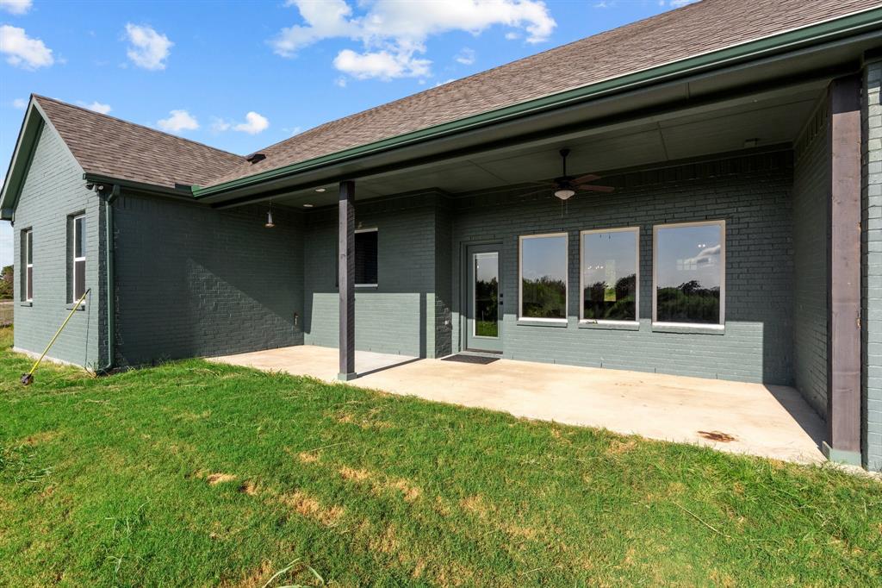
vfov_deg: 73.7
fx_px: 392
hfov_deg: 96.8
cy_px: 294
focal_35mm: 16
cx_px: 441
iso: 200
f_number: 8
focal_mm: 16
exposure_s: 1/400
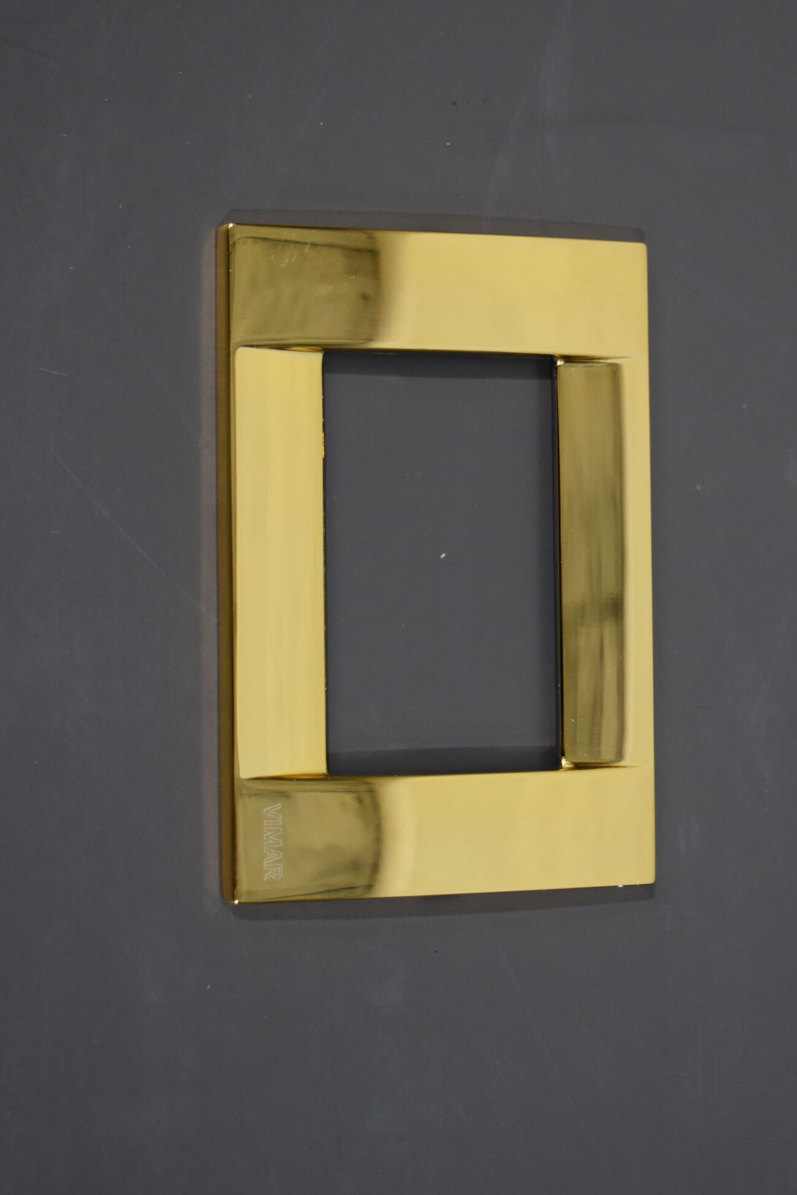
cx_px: 470
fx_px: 2623
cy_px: 559
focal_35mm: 79
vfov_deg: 25.7
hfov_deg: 17.3
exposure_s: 1/200
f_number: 4.8
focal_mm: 40
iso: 800
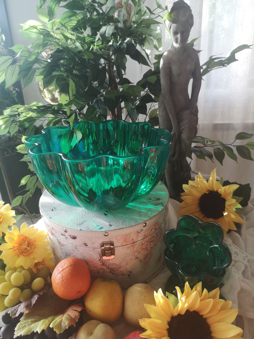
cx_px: 127
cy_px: 170
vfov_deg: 65.3
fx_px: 264
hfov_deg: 51.4
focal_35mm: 27
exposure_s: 1/100
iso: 80
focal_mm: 3.95
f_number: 1.8
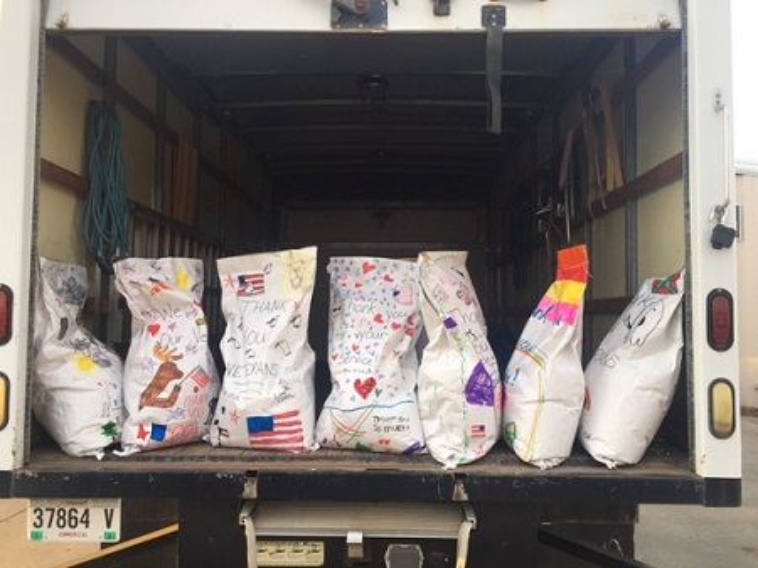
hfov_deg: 61.7
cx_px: 379
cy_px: 284
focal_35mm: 29
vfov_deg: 48.2
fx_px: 635
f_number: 2.2
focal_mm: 4.15
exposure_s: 1/120
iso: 40
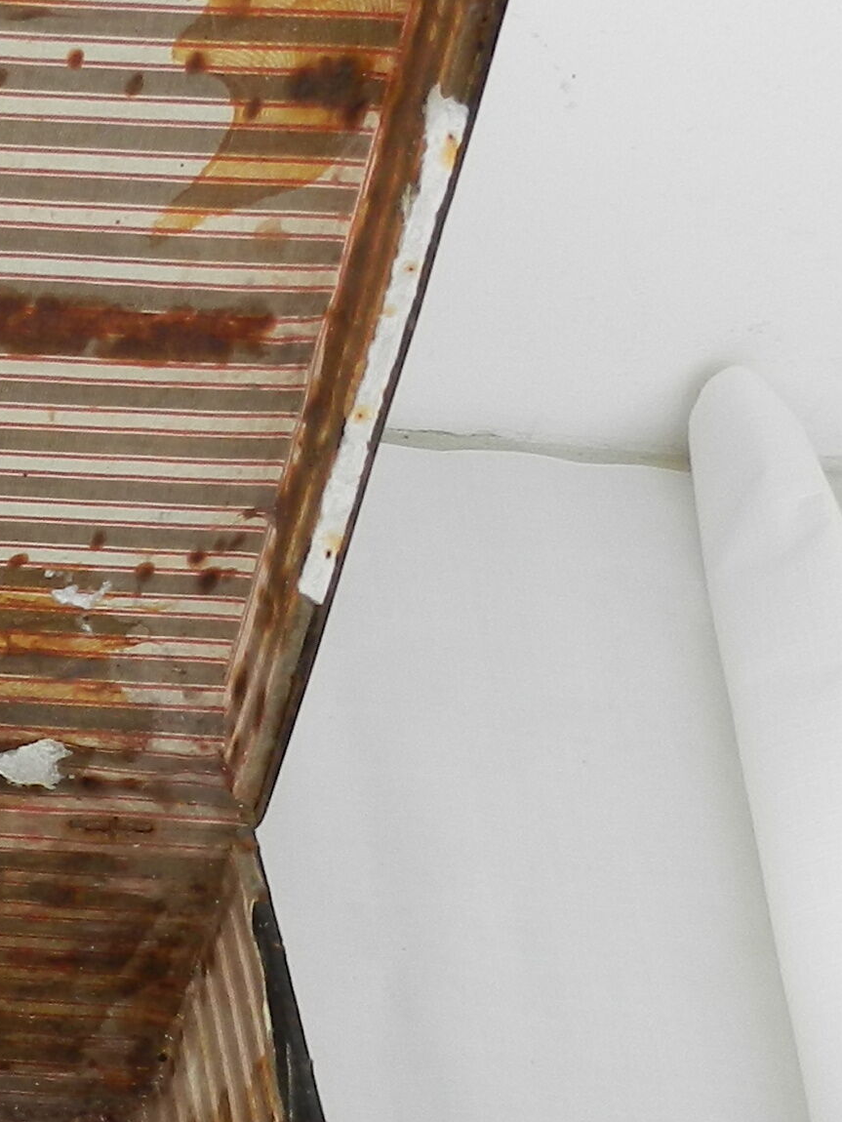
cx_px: -623
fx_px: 2594
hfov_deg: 16.0
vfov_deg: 24.2
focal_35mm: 80
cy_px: 830
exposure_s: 1/500
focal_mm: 4
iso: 160
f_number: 3.4
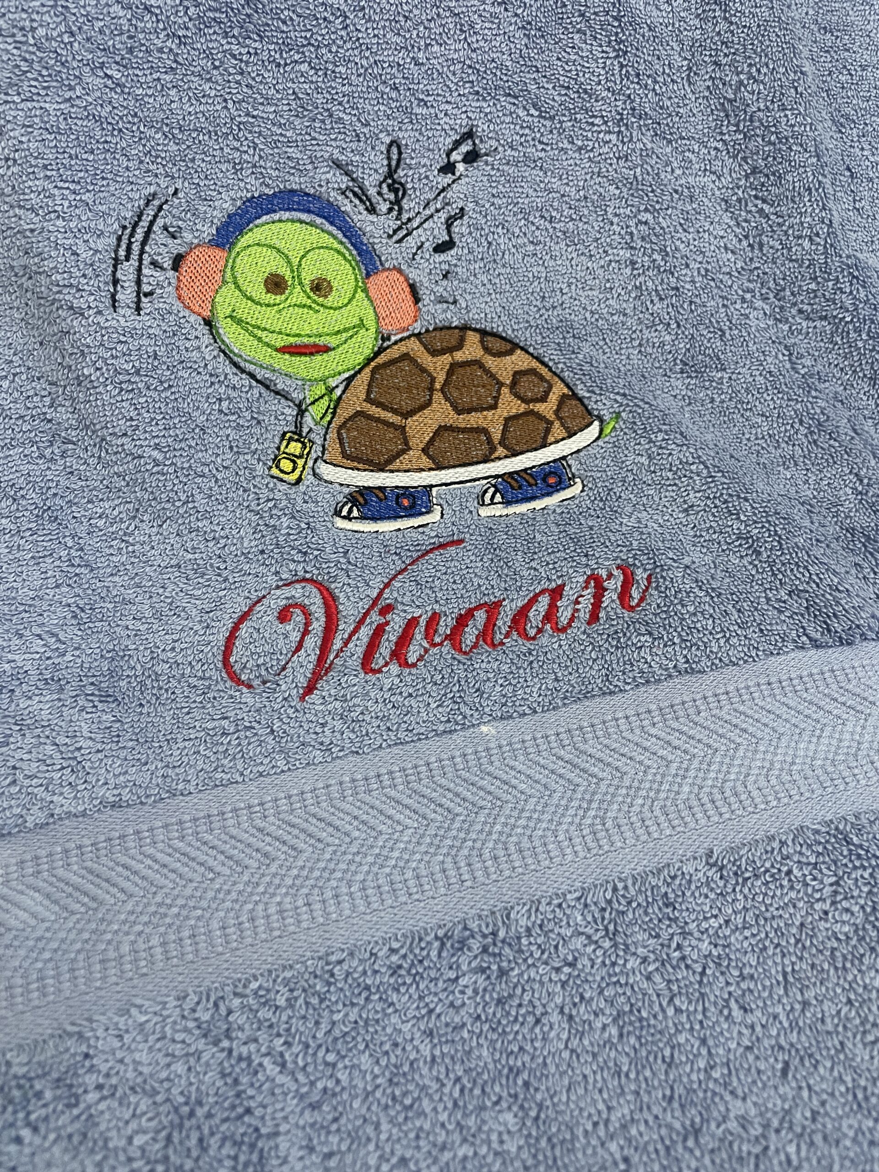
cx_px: 440
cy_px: 586
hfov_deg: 53.1
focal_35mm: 26
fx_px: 880
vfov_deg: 67.3
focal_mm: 4.2
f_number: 1.6
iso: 250
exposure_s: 1/50
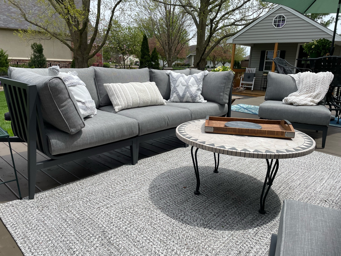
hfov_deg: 67.3
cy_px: 128
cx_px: 170
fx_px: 256
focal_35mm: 26
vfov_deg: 53.1
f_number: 1.6
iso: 32
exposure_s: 1/3040
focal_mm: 4.2
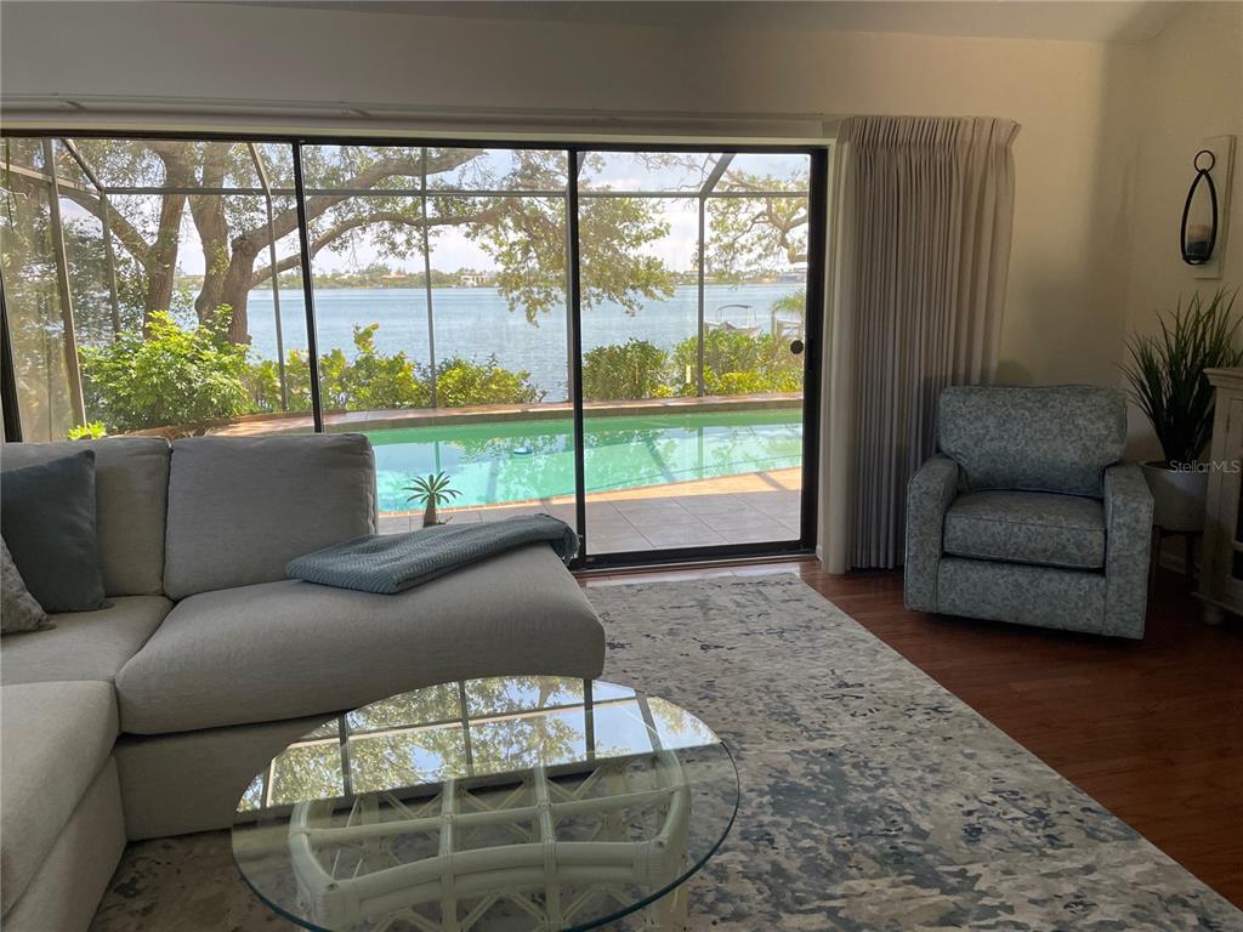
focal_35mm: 26
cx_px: 622
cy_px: 466
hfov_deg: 67.3
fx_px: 934
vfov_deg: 53.1
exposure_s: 1/121
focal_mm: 4.2
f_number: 1.6
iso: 50
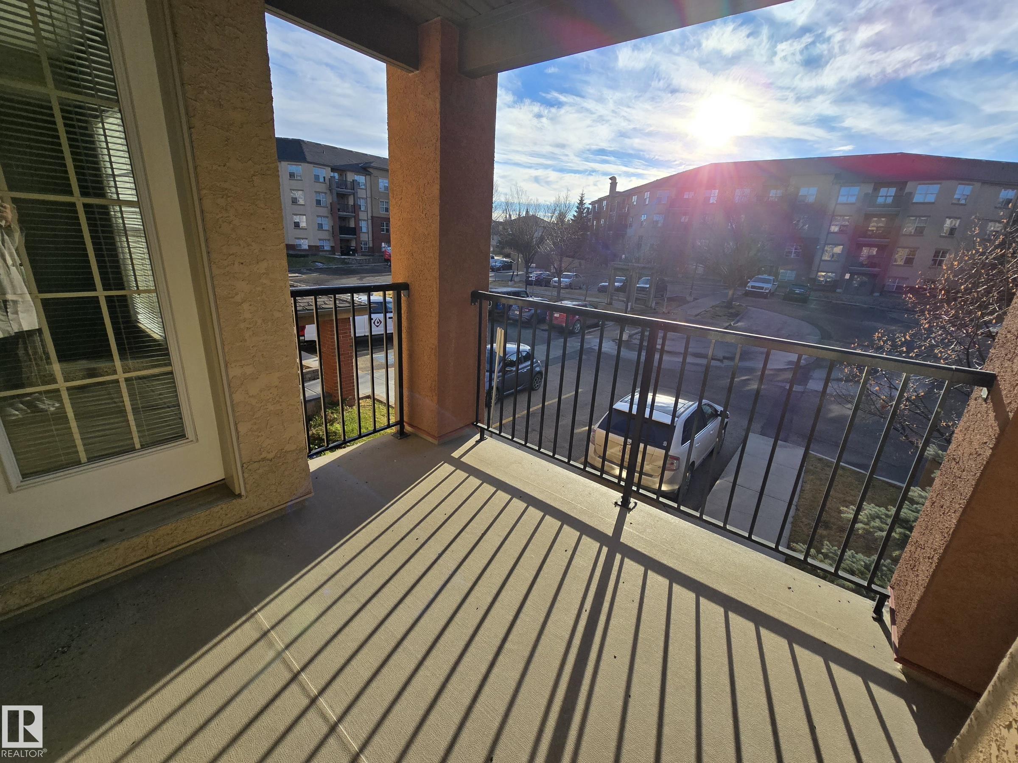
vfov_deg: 89.9
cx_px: 509
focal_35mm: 13
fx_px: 382
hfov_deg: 106.2
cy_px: 382
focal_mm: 2.2
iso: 50
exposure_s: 1/2500
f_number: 2.2
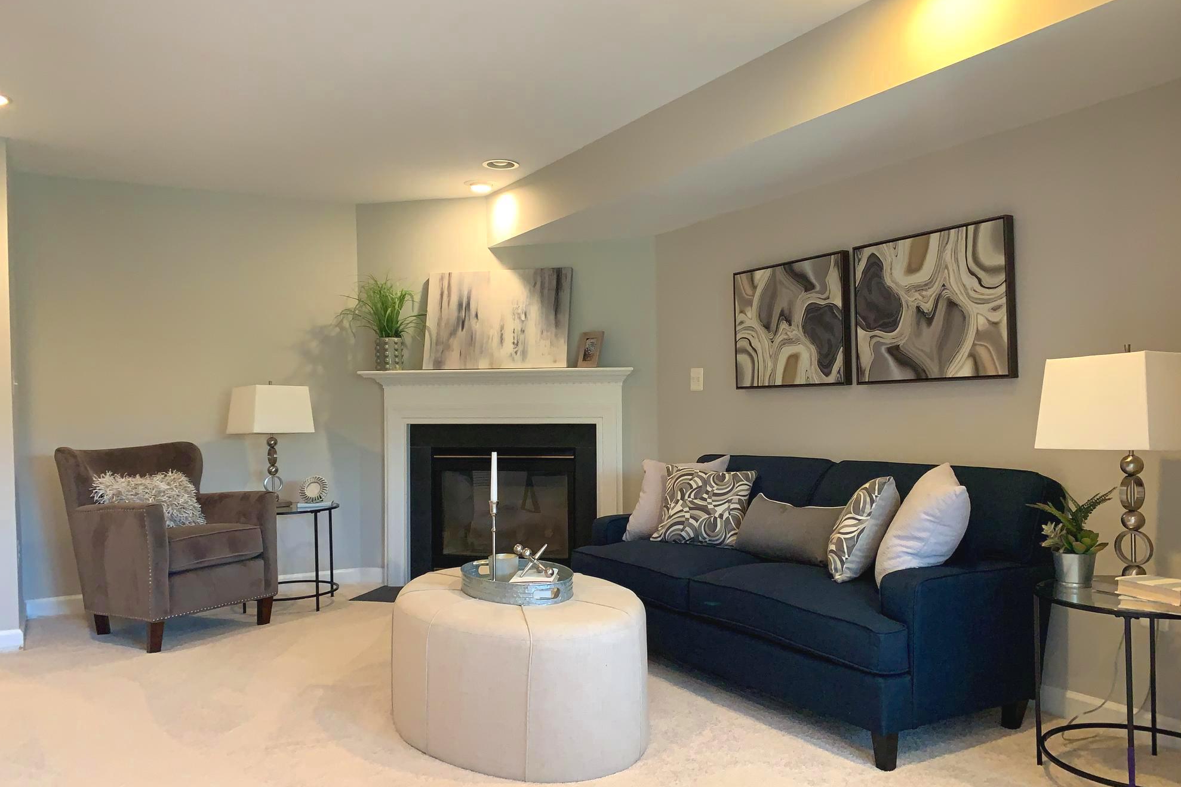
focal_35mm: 28
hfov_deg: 65.5
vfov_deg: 46.4
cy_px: 415
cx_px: 592
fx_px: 919
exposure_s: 1/60
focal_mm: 4.25
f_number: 1.8
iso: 200
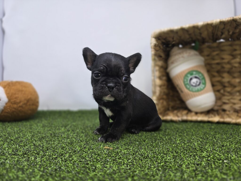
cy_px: 90
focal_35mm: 23
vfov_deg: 58.9
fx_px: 160
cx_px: 120
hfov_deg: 73.9
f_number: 1.7
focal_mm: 6.3
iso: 50
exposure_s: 1/120
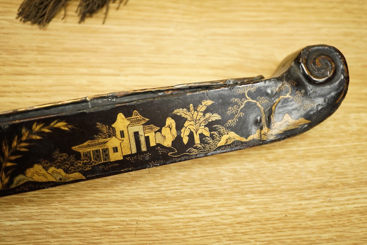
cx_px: 184
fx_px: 459
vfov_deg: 29.9
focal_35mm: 45
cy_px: 122
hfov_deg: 43.6
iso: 1250
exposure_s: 1/125
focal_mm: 30
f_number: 5.6
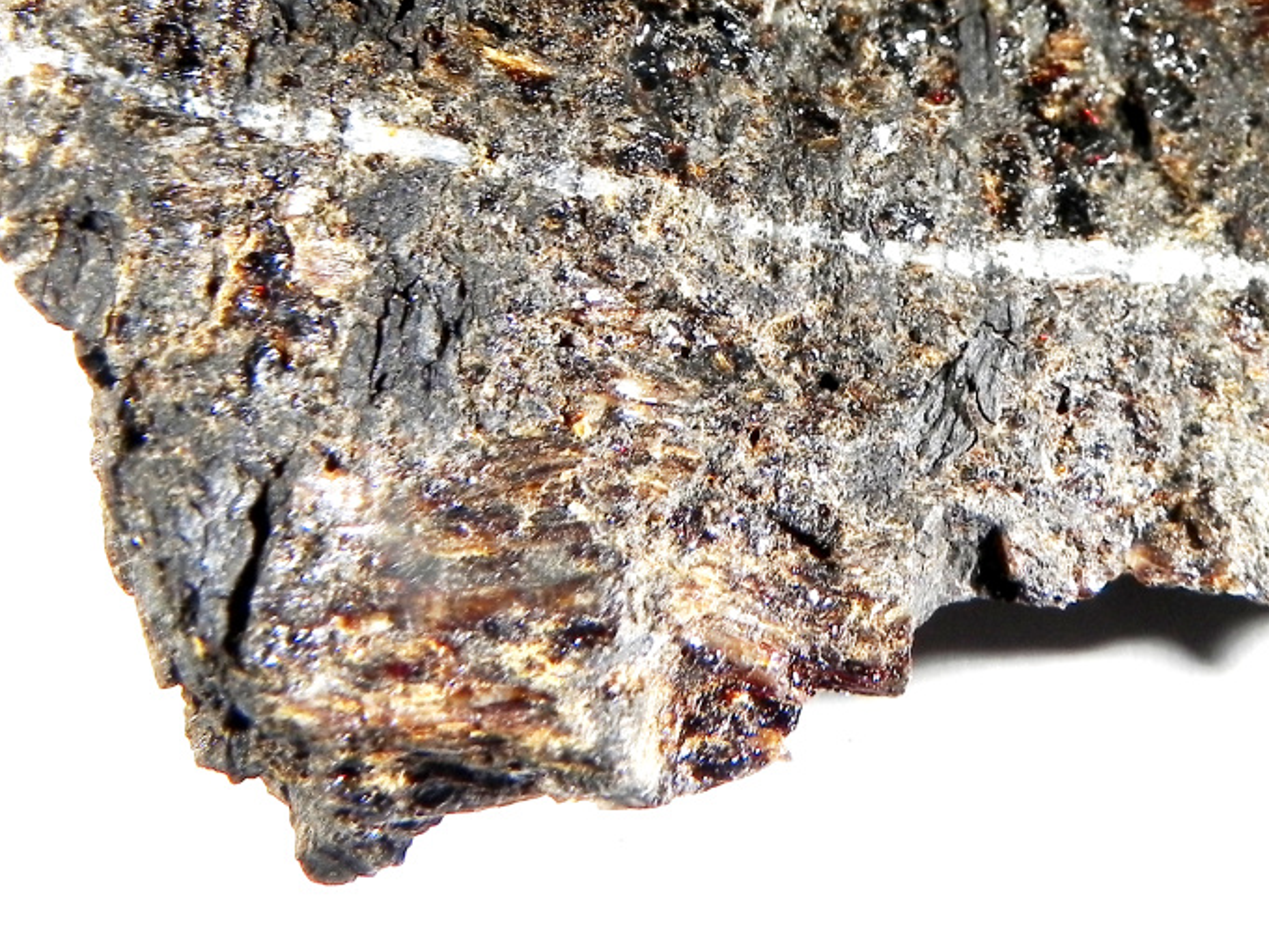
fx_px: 2493
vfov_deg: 21.2
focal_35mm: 68
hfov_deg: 28.4
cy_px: 97
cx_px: 838
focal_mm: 6.6
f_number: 5.6
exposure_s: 1/60
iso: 160
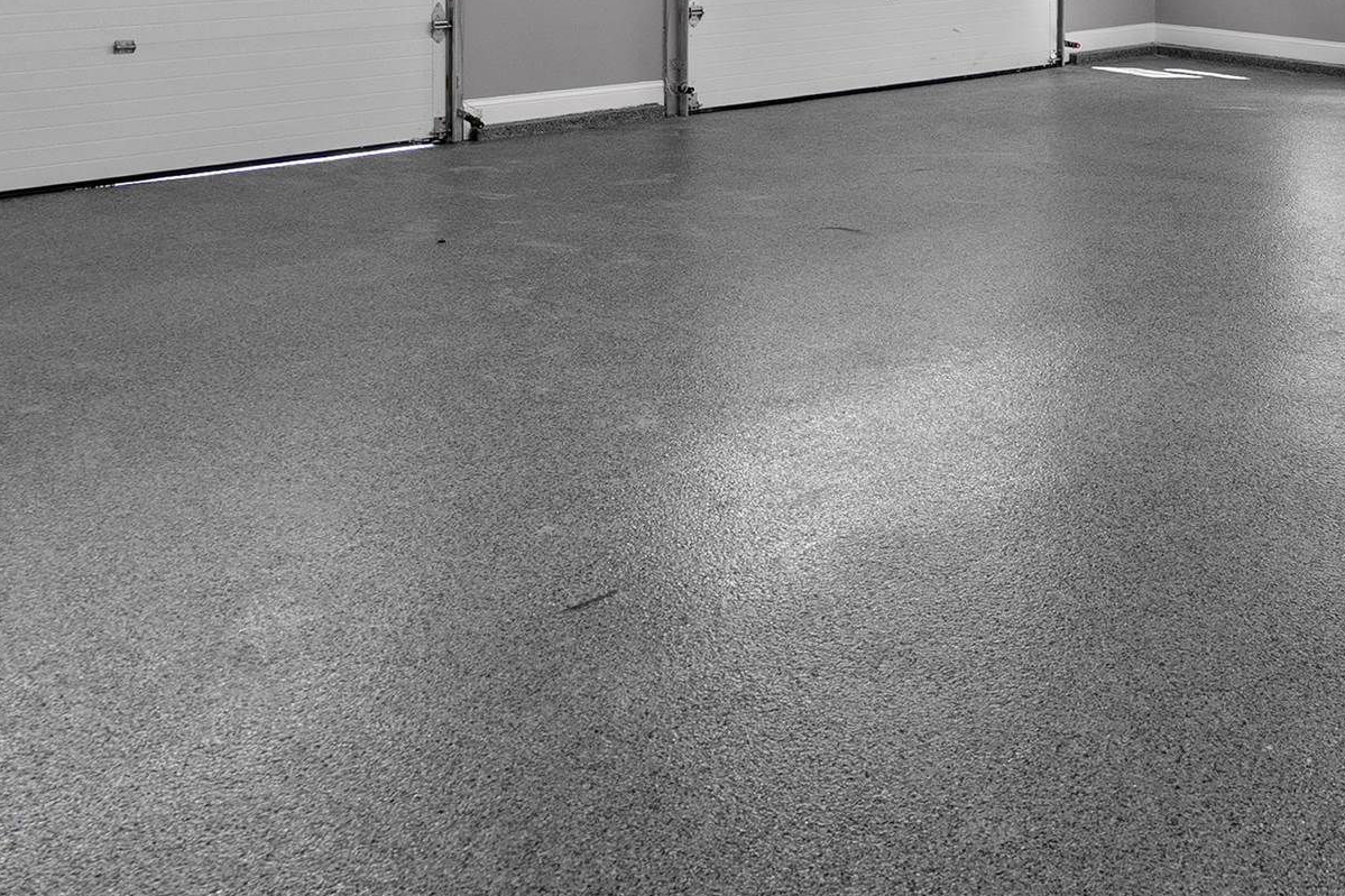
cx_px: 966
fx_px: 1531
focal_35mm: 41
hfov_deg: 46.1
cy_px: -66
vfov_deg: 29.7
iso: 320
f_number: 8
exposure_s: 1/1.67
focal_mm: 16
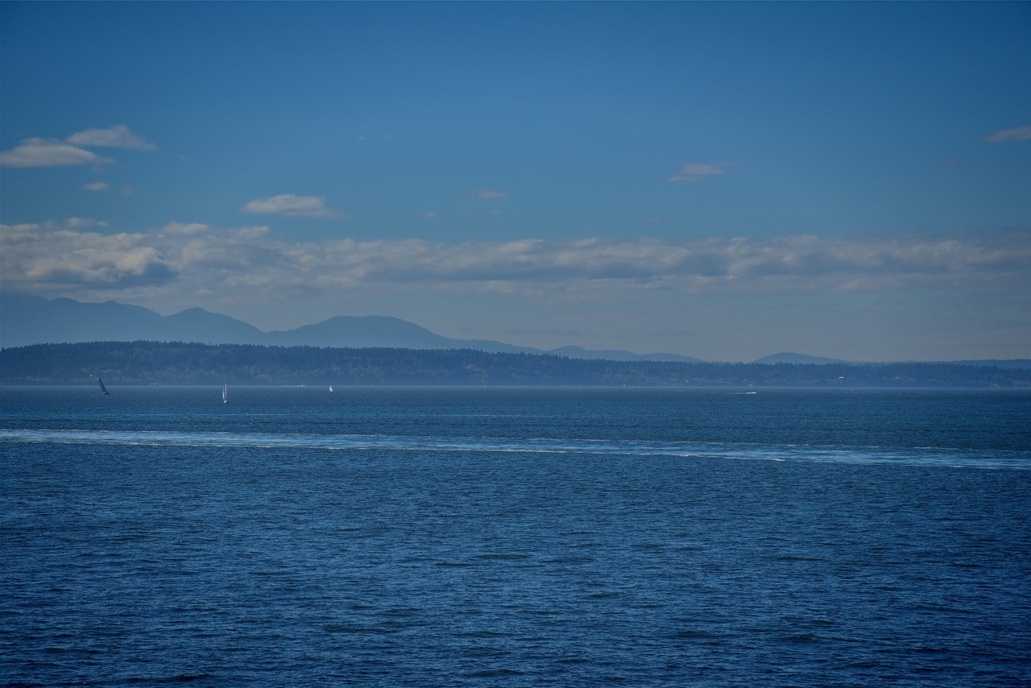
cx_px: 516
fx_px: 3437
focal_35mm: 120
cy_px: 344
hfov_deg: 17.1
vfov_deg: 11.4
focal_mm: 120
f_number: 10
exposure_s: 1/400
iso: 100
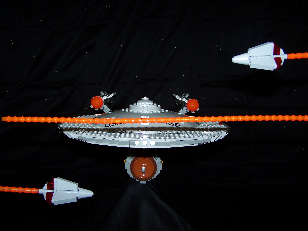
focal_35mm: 38
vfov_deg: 37.7
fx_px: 338
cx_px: 154
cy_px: 116
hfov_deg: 49.0
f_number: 2.8
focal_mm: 6.3
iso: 80
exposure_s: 1/60
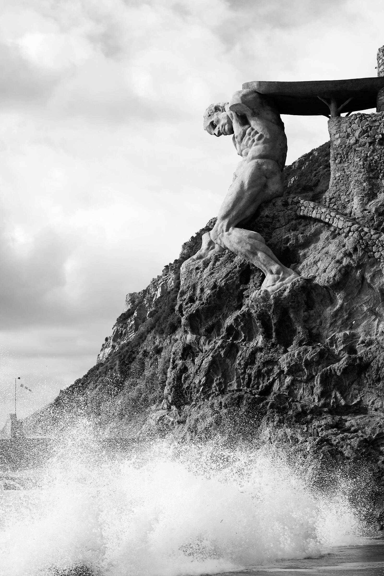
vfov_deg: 33.4
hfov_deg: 22.6
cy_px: 288
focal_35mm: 60
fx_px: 960
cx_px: 192
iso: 250
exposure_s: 1/500
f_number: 8
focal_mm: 40.1
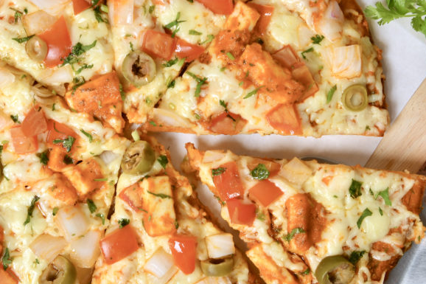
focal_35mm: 108
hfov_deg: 18.8
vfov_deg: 12.7
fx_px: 1278
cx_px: 125
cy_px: 101
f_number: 7.1
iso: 50
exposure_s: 1/160
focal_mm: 48
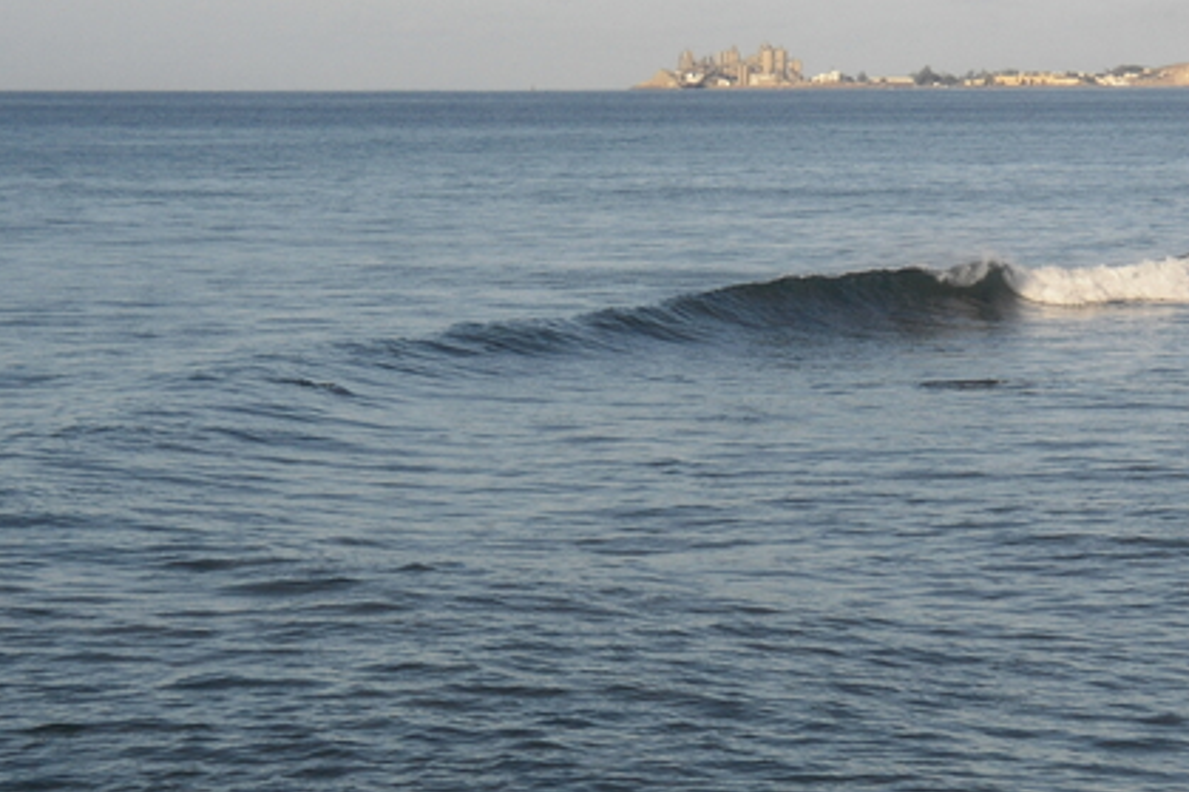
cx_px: 590
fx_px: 5513
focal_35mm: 167
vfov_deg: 8.2
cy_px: 420
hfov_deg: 12.3
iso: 64
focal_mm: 18.6
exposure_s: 1/500
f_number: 5.9
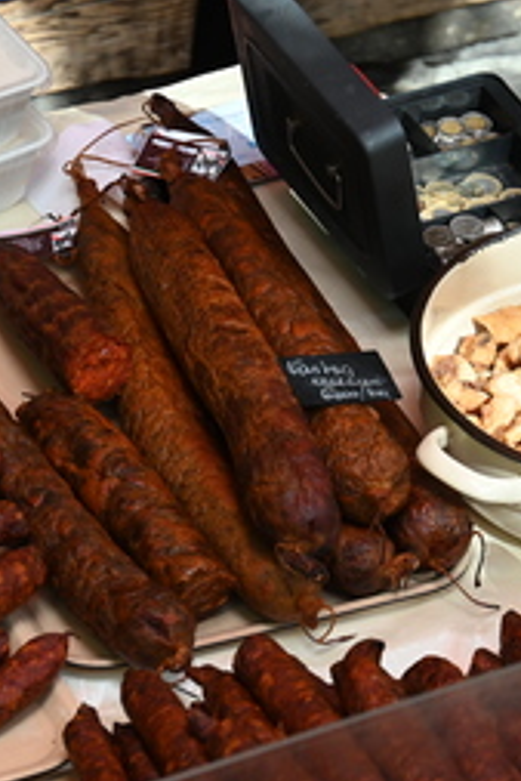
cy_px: 460
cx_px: 435
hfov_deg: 4.0
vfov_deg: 6.0
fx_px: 7479
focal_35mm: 345
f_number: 6.3
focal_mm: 190
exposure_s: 1/200
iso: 1400
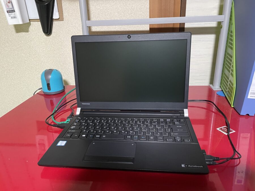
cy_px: 96
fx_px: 192
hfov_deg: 67.3
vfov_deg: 53.1
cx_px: 128
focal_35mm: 26
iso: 500
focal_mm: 4.2
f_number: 1.6
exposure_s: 1/40
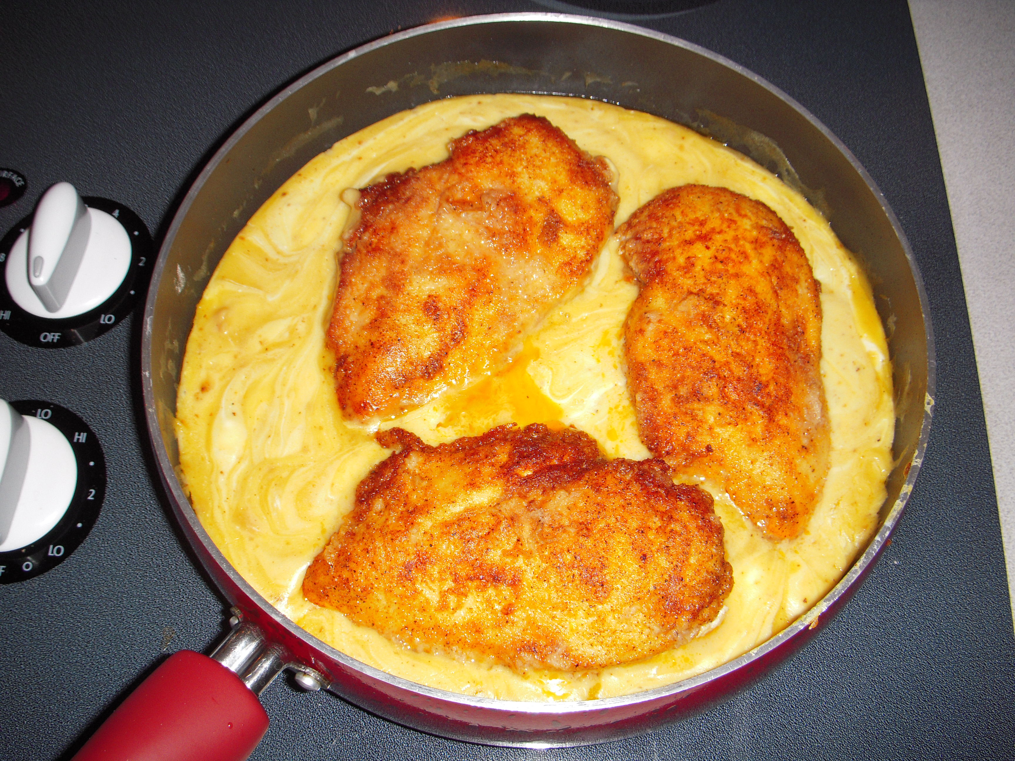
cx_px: 508
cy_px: 380
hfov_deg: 49.0
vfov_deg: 37.7
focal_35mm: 38
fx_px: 1114
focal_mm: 6.3
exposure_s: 1/30
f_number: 3.3
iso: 100
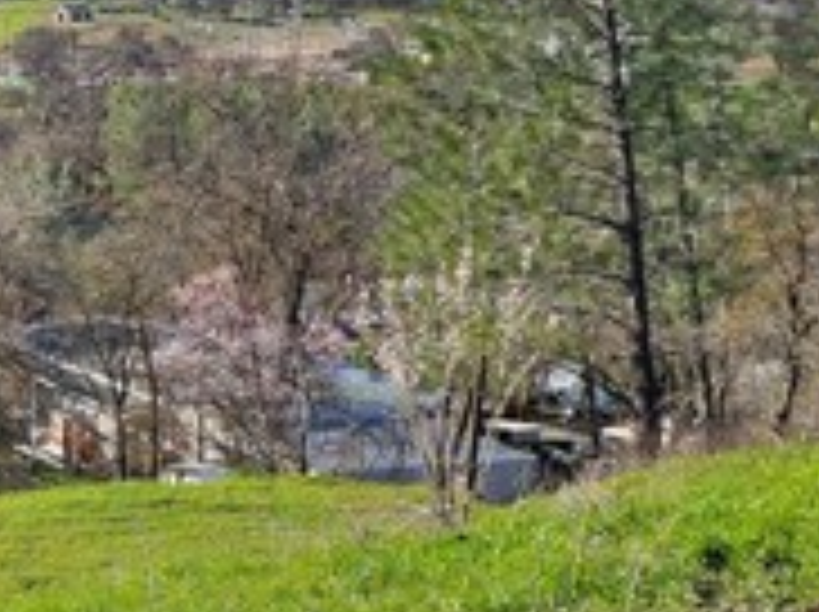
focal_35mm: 81
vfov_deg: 18.0
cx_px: -194
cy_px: 518
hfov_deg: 22.1
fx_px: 1914
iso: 10
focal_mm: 6.3
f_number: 1.7
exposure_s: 1/662
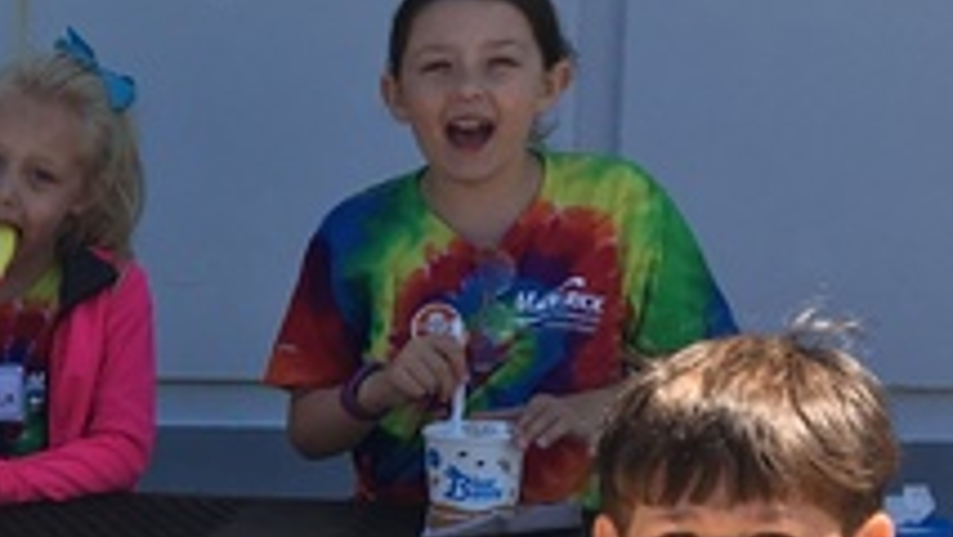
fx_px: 2705
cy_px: 653
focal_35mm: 107
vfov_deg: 11.1
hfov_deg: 17.9
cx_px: -479
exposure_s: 1/864
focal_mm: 4.15
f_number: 2.2
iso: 25
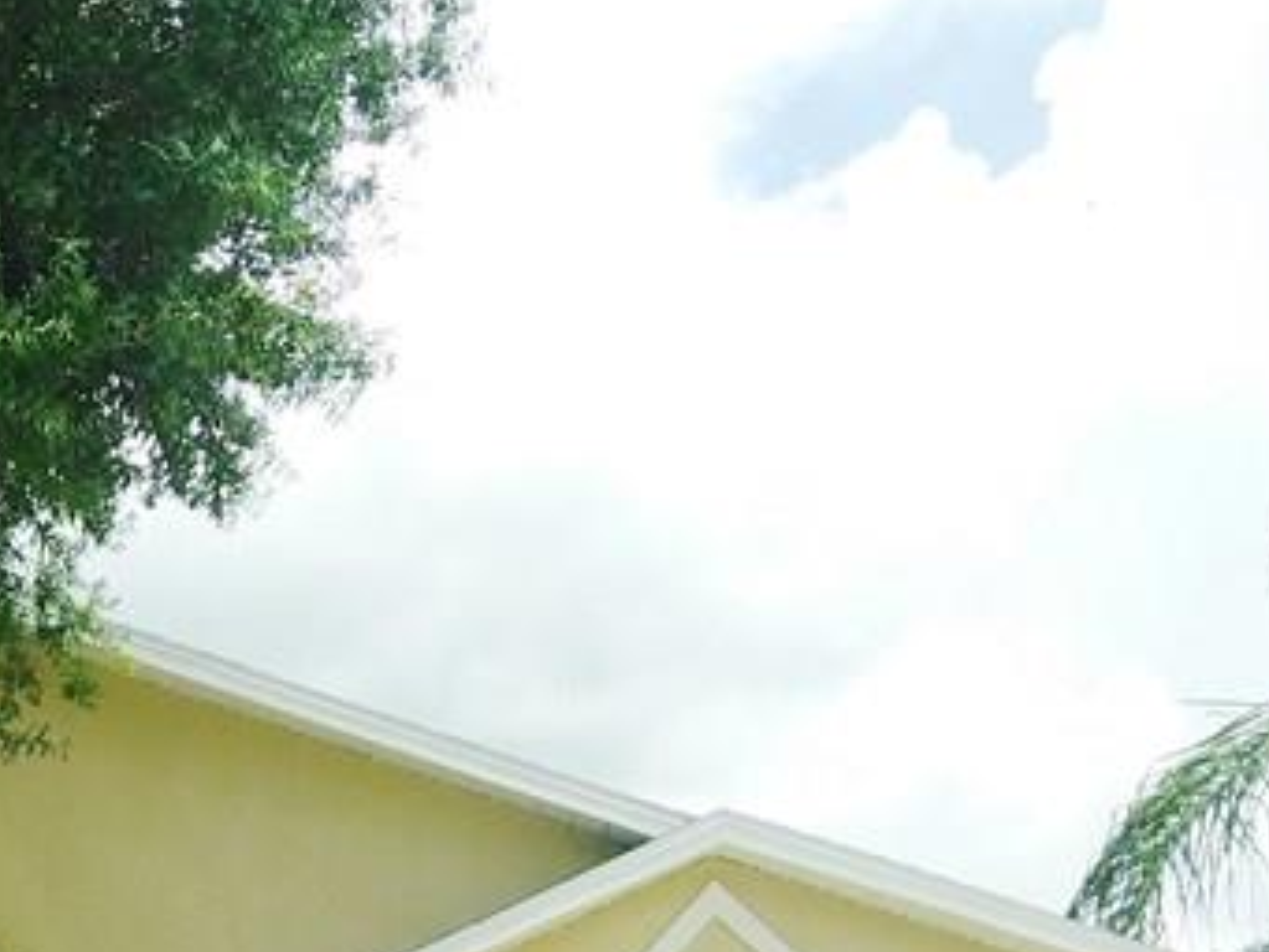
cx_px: -104
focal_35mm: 60
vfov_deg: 21.4
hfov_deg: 29.3
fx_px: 2200
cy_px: 1331
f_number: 2.2
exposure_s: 1/1274
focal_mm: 3.46
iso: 100
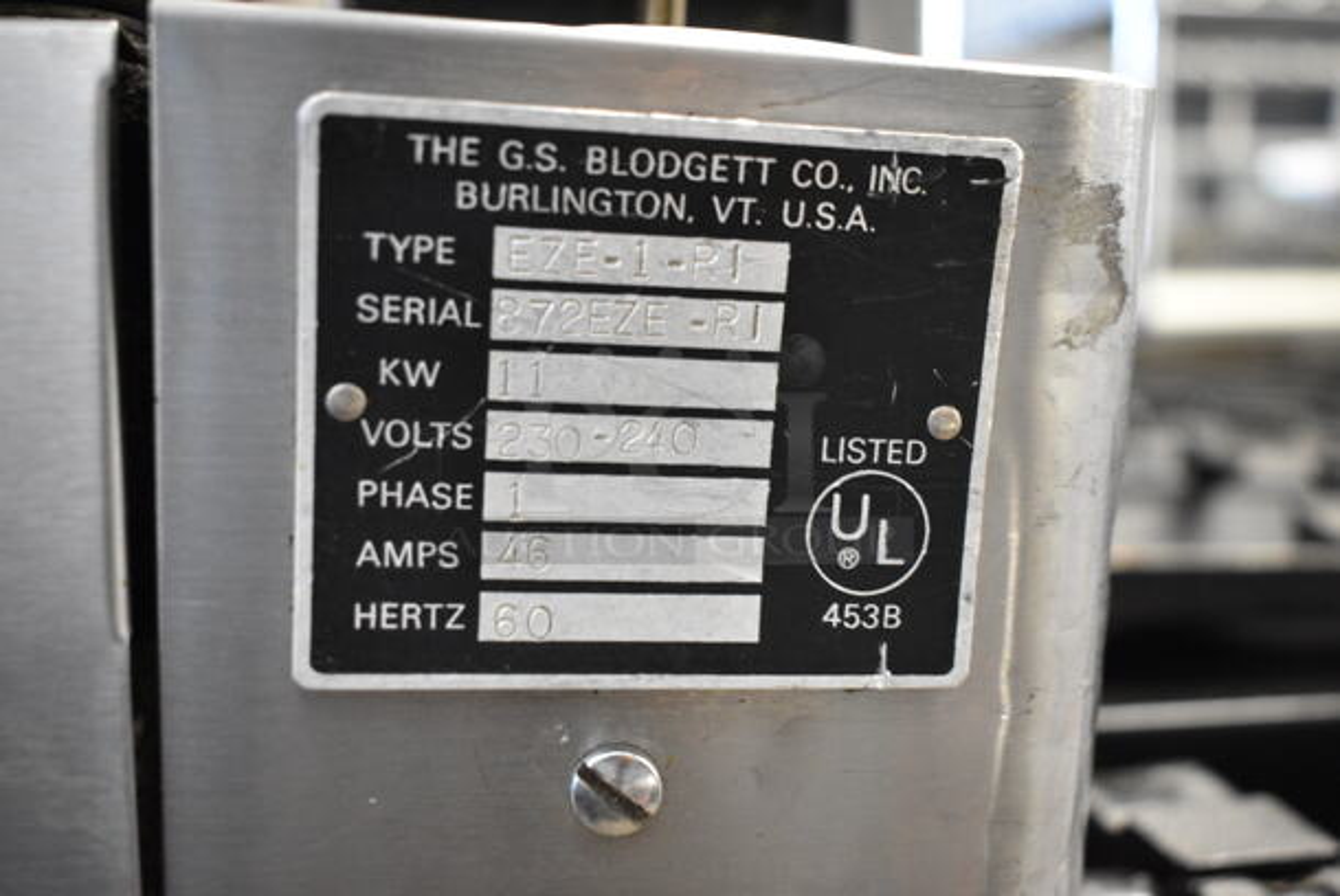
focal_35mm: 39
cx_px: 670
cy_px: 448
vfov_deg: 34.3
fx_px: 1453
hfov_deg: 49.5
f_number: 4
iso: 2200
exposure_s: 1/40
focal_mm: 26
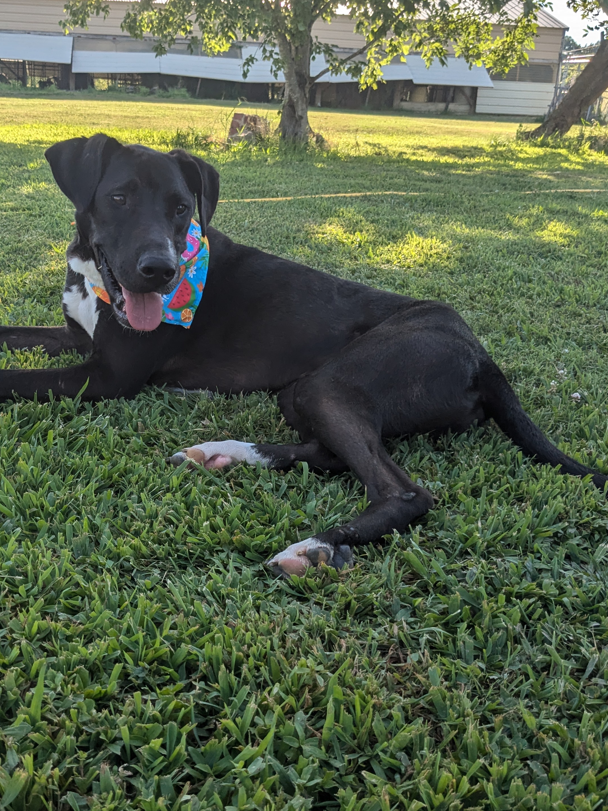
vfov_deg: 49.0
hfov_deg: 37.4
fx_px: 890
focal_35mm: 38
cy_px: 391
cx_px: 220
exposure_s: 1/1063
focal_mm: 4.38
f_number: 1.73
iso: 31
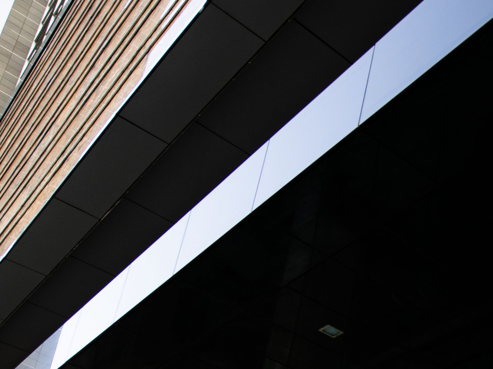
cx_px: 542
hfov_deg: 29.9
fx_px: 826
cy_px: 498
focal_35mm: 58
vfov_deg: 22.2
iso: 450
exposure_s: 1/400
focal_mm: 19
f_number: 2.8
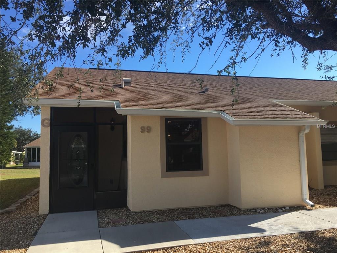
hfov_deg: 61.7
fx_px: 282
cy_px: 126
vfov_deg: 48.2
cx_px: 168
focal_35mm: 29
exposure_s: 1/785
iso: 25
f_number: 2.2
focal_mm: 4.15
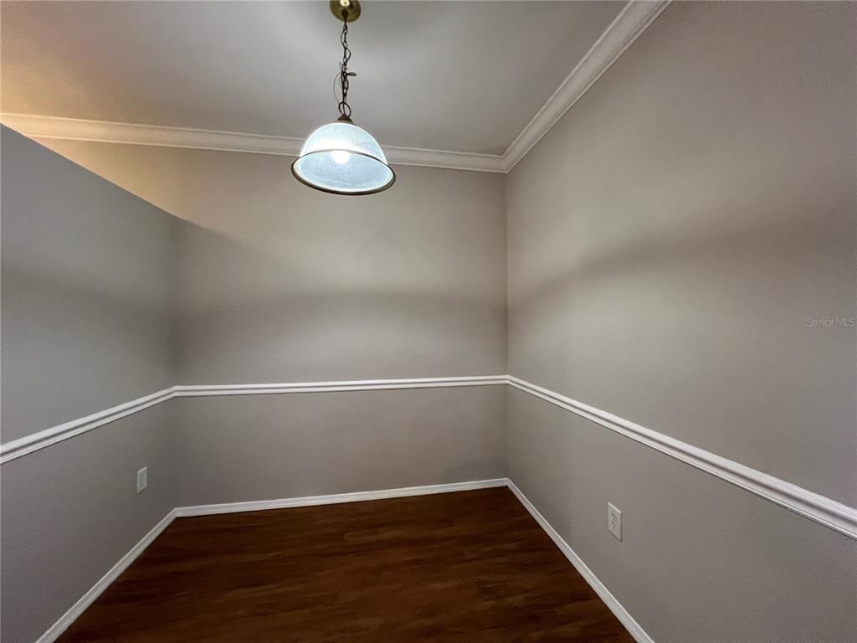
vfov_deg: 89.9
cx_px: 428
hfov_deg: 106.2
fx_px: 322
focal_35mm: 13
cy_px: 322
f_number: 1.8
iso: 400
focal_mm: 1.57
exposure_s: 1/60
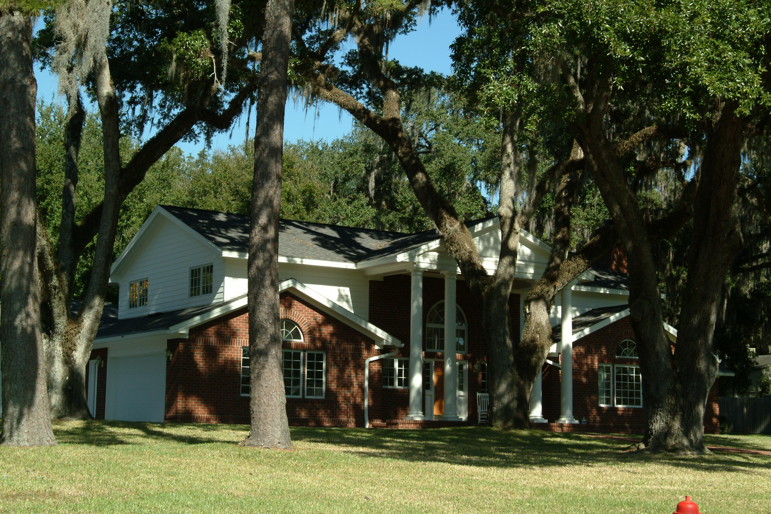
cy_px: 257
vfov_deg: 23.8
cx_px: 386
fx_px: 1221
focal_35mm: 57
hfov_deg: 35.1
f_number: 9.5
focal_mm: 38
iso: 400
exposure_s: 1/350
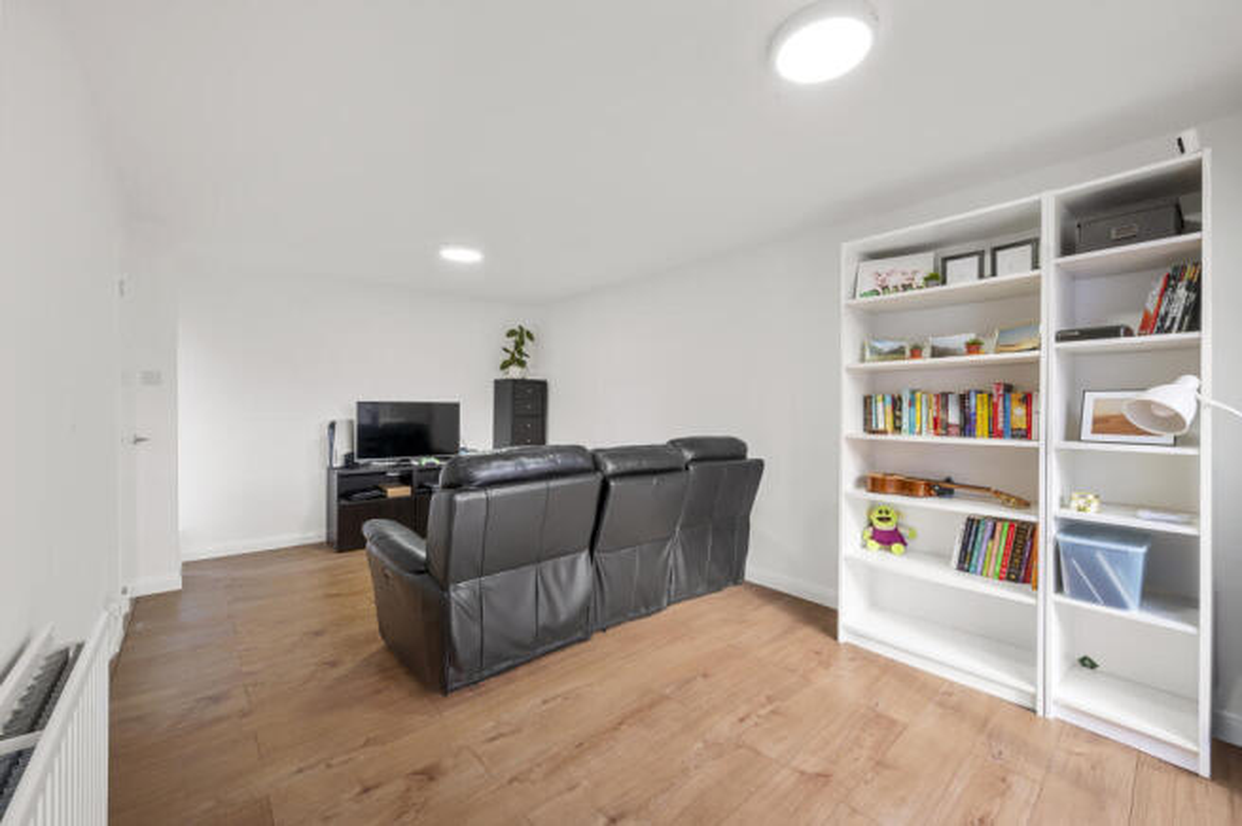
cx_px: 621
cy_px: 413
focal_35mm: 14
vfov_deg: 81.1
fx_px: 483
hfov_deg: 104.3
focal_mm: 14
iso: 200
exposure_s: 1/1.25
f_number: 16
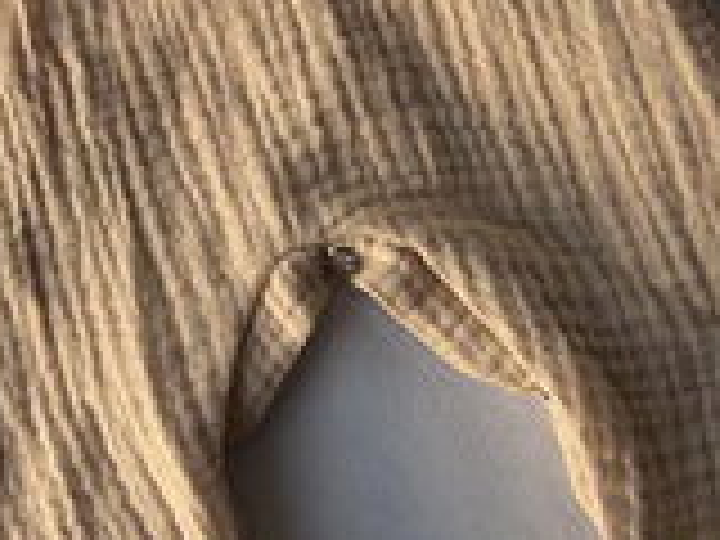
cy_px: -214
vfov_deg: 17.0
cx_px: 166
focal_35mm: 80
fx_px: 1664
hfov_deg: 24.1
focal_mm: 6.76
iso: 50
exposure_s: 1/137
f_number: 1.78
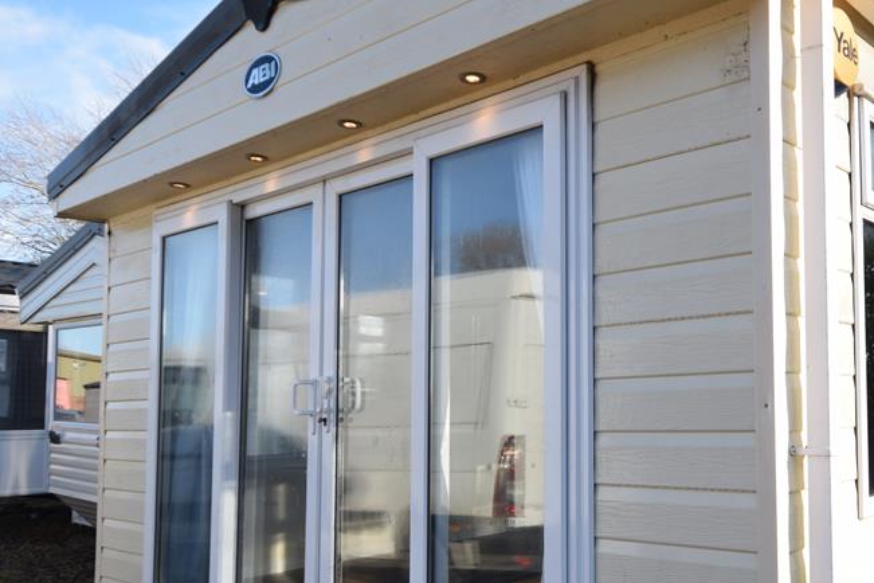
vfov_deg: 36.7
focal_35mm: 36
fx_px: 872
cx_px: 634
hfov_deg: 51.4
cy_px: 365
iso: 200
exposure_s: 1/250
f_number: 8
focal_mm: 13
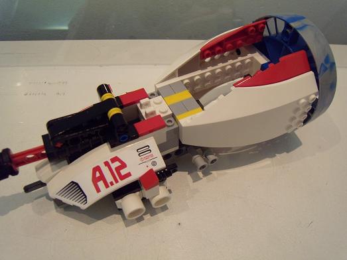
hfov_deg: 63.5
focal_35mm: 28
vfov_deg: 49.7
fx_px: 281
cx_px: 174
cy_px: 130
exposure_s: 1/20
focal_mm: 6
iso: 400
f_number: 2.8
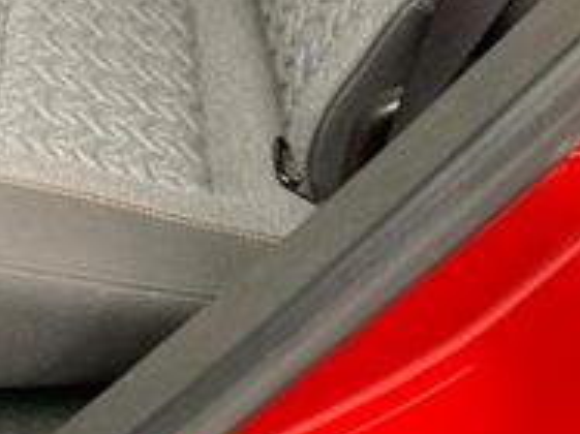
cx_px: -25
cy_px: -124
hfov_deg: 26.1
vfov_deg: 19.4
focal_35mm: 70
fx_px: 1172
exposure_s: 1/51
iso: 400
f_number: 1.8
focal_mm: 4.25
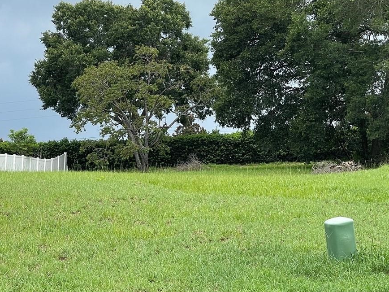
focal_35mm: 118
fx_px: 1326
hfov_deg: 16.7
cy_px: 173
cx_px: 250
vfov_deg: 12.6
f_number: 2.2
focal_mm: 7.5
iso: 20
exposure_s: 1/479
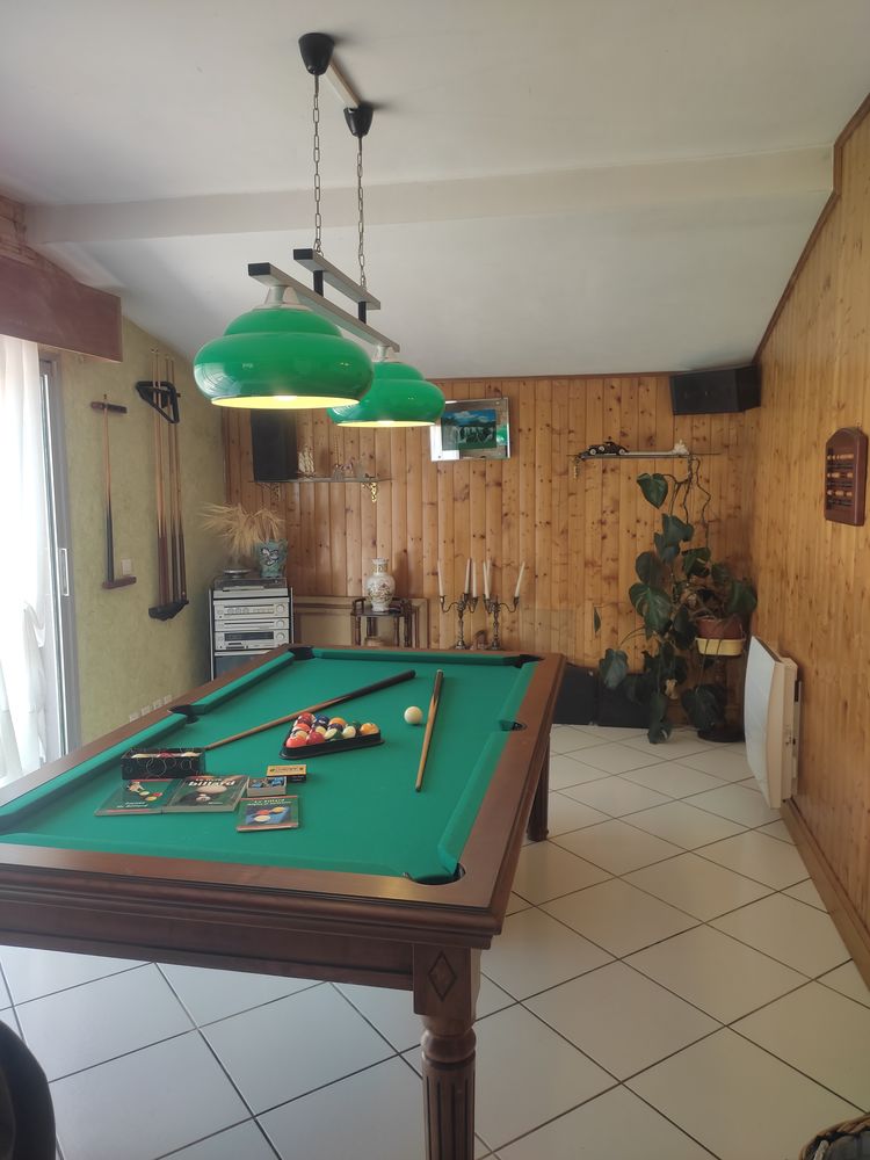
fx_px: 871
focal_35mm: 26
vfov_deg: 67.3
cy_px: 580
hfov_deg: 53.1
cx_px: 435
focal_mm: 4.74
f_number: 1.79
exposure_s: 1/100
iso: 162
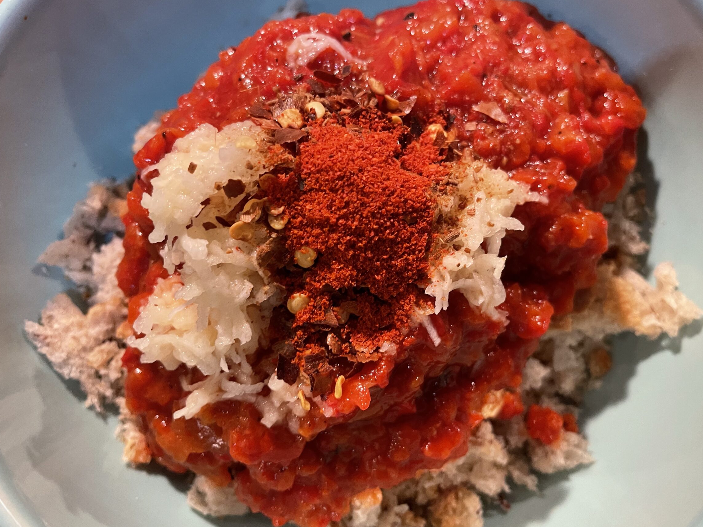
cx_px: 378
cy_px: 264
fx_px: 589
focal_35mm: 29
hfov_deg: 61.6
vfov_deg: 48.2
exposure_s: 1/50
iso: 250
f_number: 1.6
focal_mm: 4.2
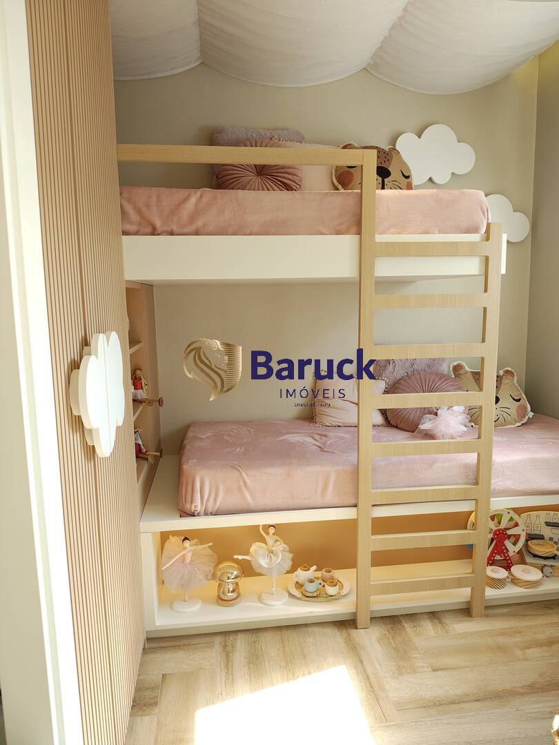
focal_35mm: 23
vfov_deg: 73.9
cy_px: 372
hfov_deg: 58.9
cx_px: 280
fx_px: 495
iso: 101
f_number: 1.6
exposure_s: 1/120
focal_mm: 6.57
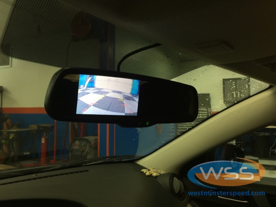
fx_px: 231
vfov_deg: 48.2
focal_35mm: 29
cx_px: 138
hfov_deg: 61.7
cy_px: 104
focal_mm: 4.15
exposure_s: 1/15
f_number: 2.2
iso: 40
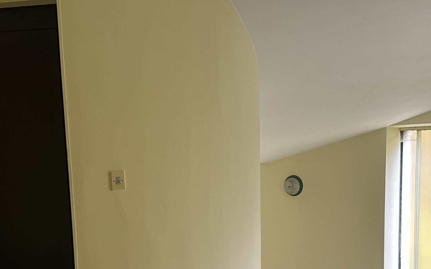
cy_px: 216
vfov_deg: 26.9
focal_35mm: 47
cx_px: 229
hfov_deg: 42.6
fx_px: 552
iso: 250
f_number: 1.78
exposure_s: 1/86
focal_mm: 6.86
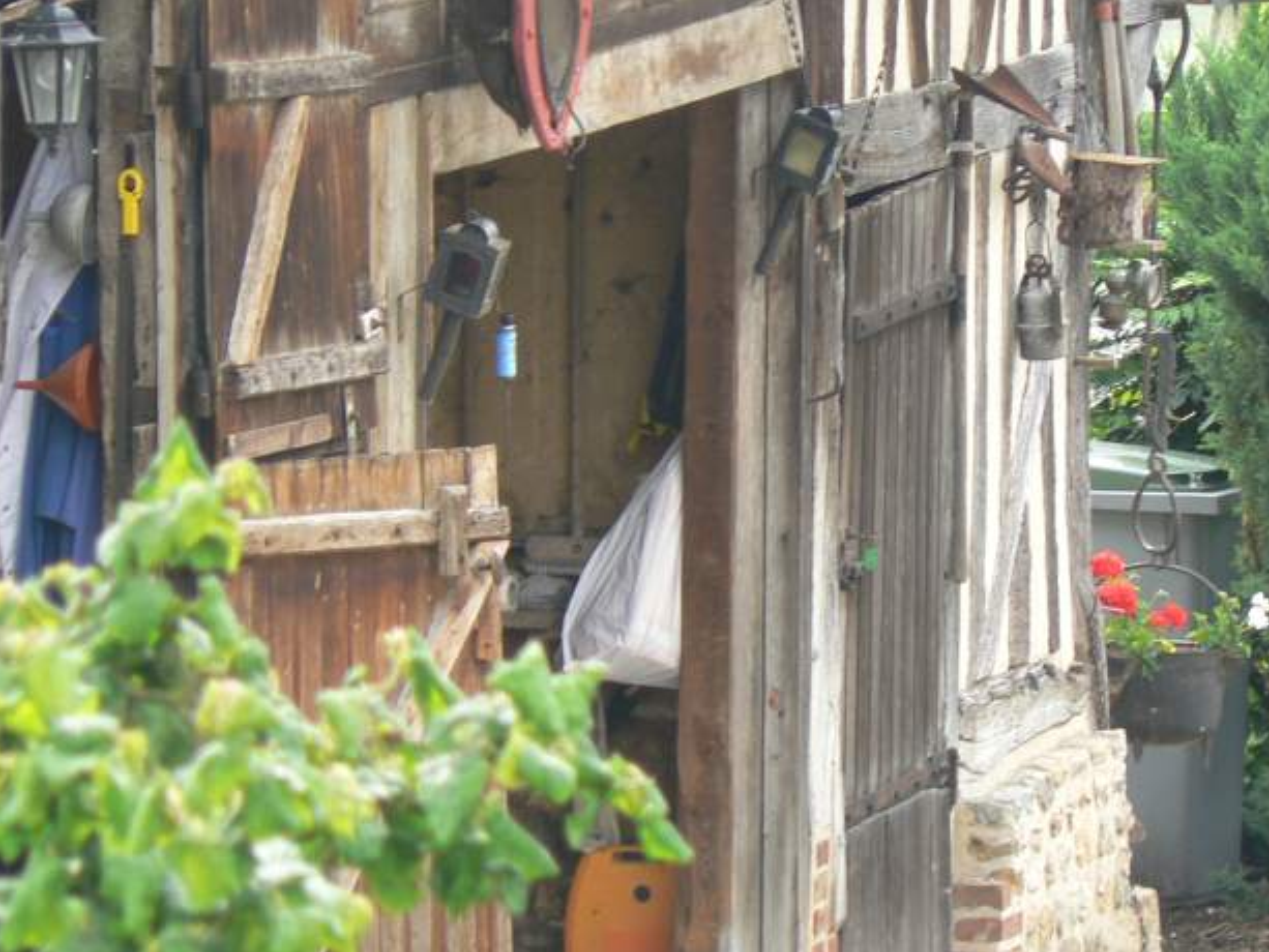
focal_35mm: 442
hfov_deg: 4.5
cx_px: 849
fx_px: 16207
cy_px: 463
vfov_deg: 3.4
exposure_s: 1/125
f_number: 4.5
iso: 80
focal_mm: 50.1
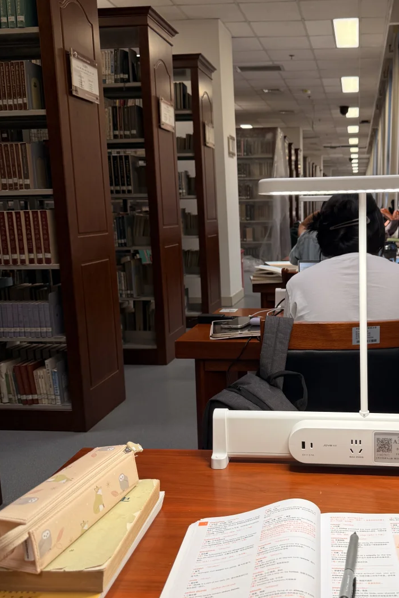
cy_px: 315
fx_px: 565
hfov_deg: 37.9
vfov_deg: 55.8
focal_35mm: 34
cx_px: 299
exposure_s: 1/100
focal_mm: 6.76
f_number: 1.78
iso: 64
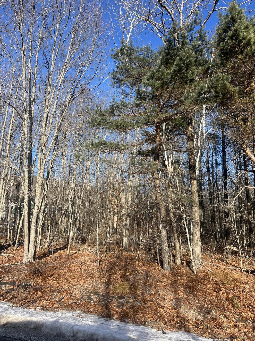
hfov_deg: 53.1
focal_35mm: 26
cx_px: 128
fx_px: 255
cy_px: 170
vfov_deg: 67.3
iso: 50
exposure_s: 1/1808
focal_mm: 5.7
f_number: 1.5
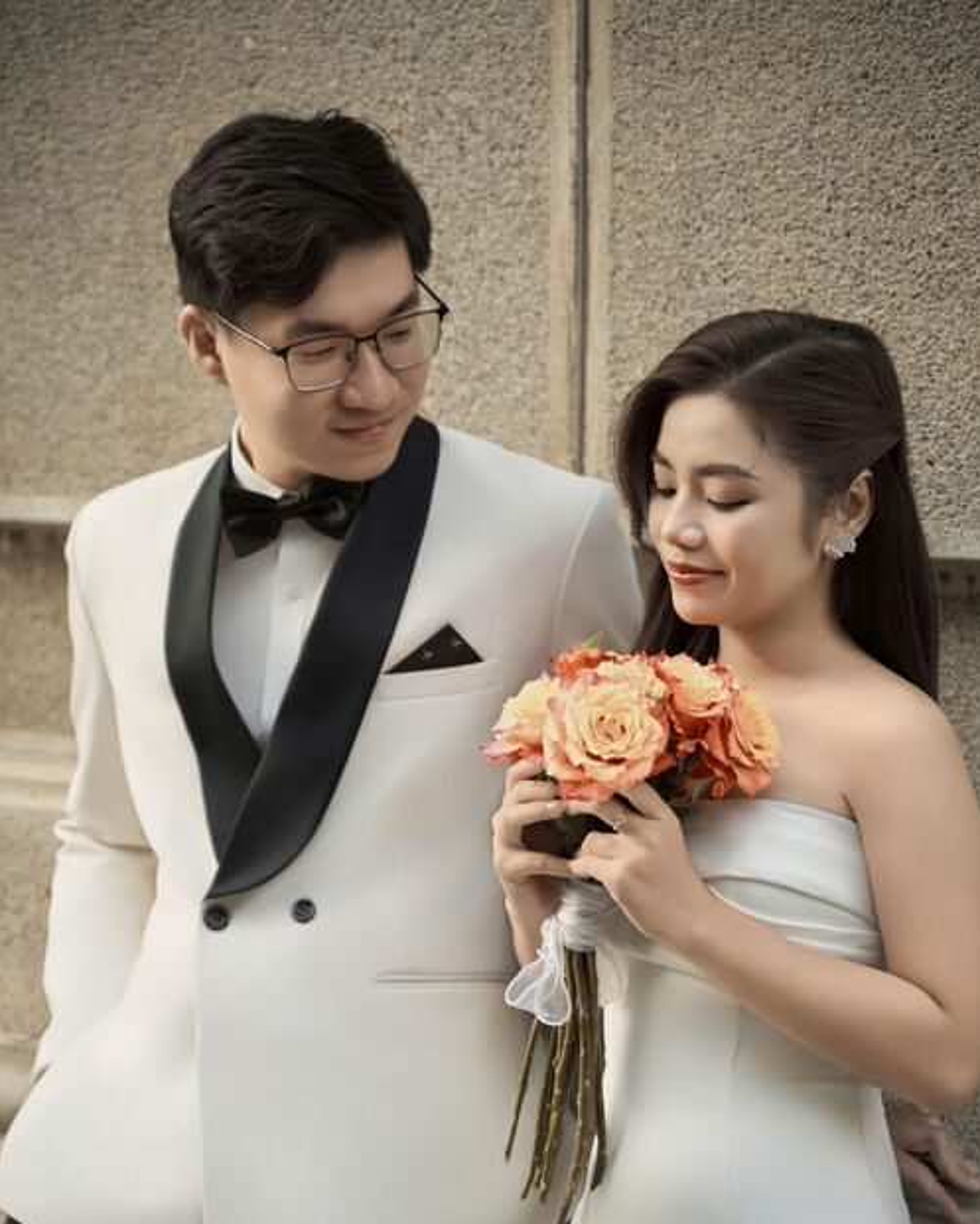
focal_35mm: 85
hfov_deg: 18.1
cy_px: 708
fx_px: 3081
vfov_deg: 22.5
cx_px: 491
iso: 320
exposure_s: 1/160
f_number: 2.8
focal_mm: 75
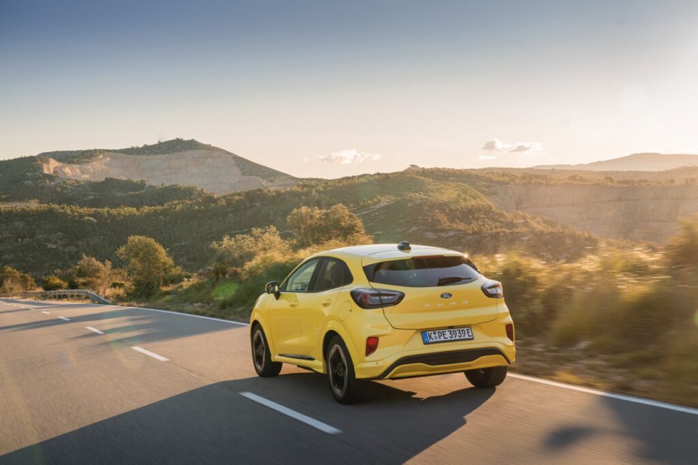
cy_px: 232
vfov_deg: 29.2
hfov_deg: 42.8
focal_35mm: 46
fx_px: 892
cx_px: 349
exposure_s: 1/50
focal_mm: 46
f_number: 8
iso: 50
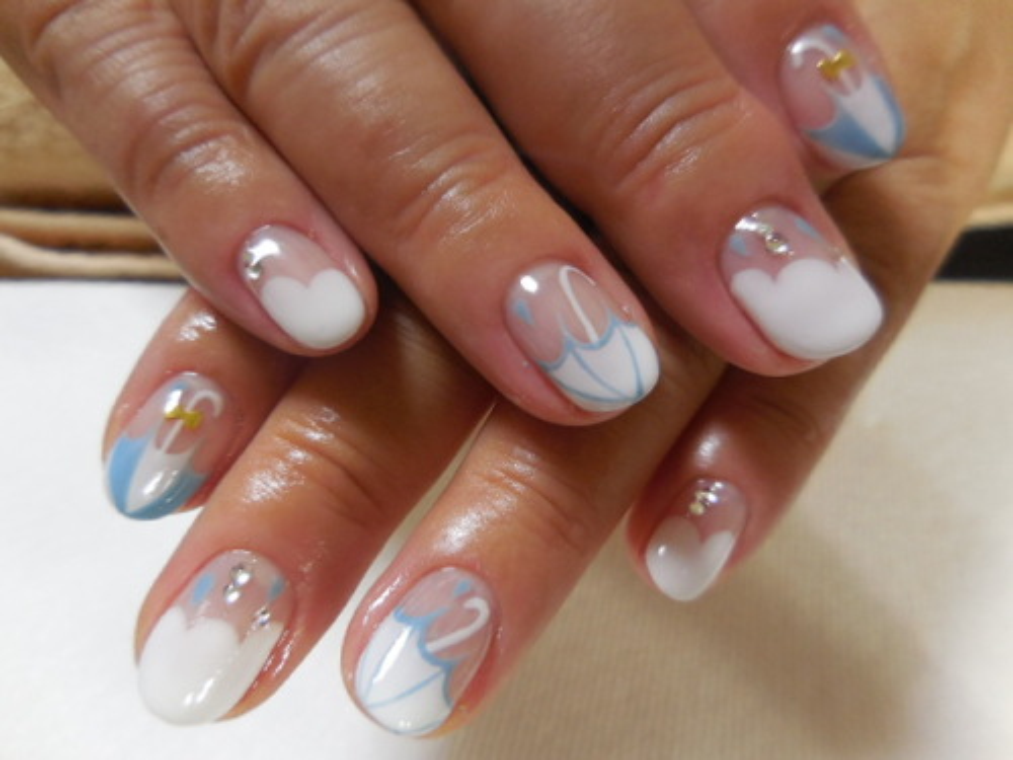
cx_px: 506
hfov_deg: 69.4
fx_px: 732
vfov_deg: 54.9
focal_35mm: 25
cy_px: 380
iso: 250
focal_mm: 4.5
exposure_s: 1/30
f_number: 3.3
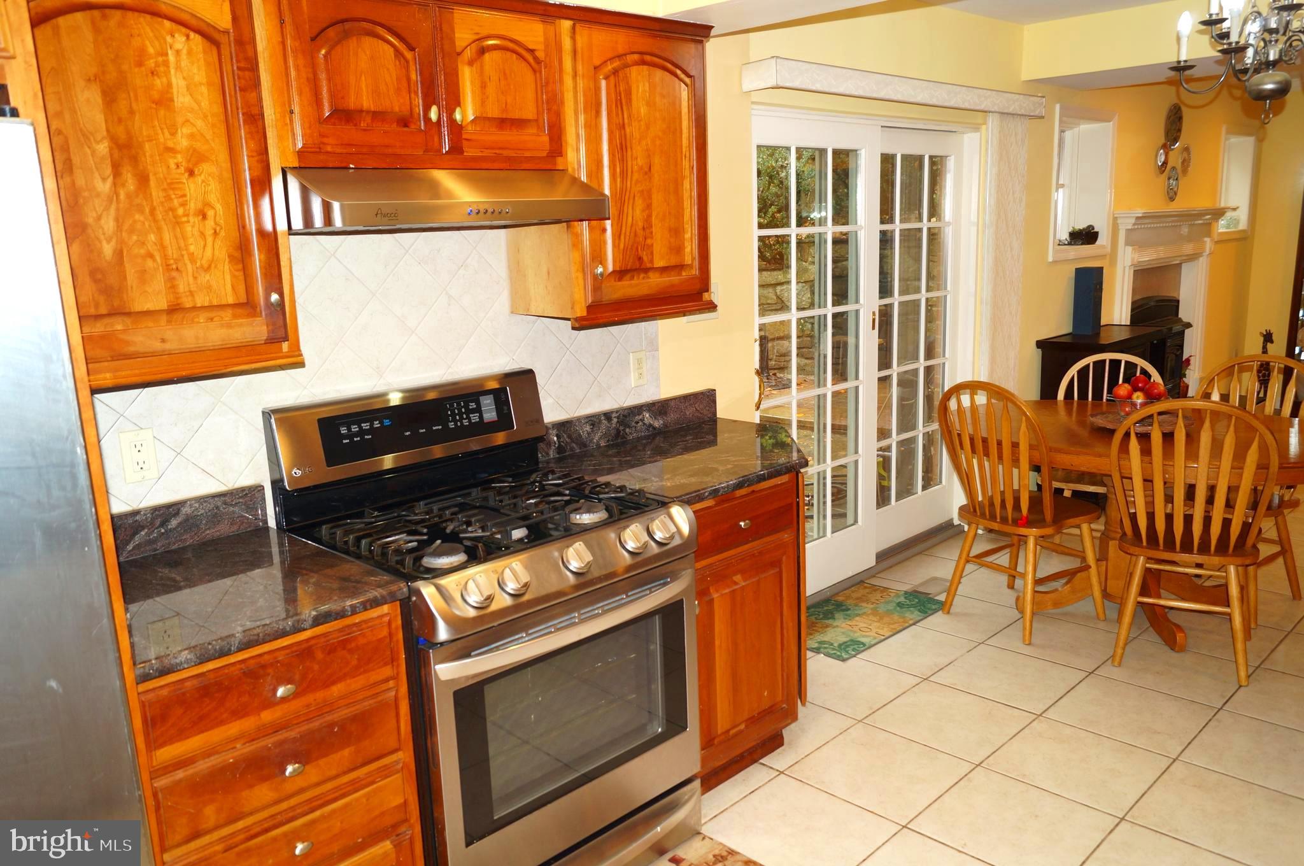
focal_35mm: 27
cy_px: 433
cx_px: 652
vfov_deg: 47.8
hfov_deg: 67.4
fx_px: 977
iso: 320
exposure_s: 1/60
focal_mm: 18
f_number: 4
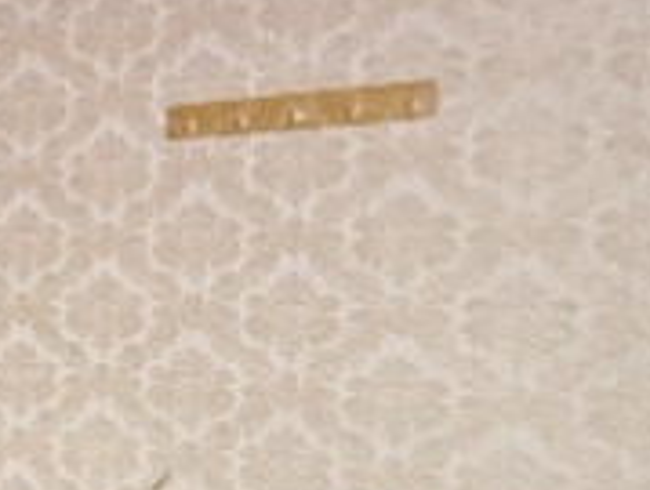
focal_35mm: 78
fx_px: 1468
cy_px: 359
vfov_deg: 18.9
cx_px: -1111
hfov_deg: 13.1
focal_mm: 2.22
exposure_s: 1/100
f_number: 2.2
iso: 250
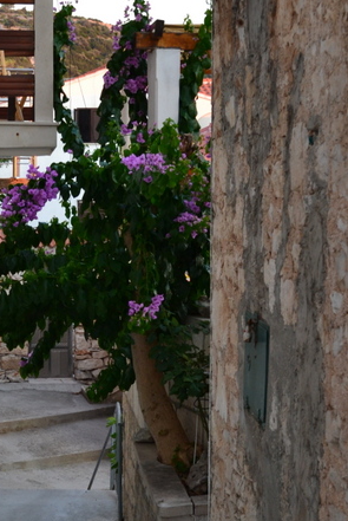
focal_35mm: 87
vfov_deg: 23.3
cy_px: 326
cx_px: 34
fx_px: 1258
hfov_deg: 15.6
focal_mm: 32
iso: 400
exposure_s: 1/30
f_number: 7.1
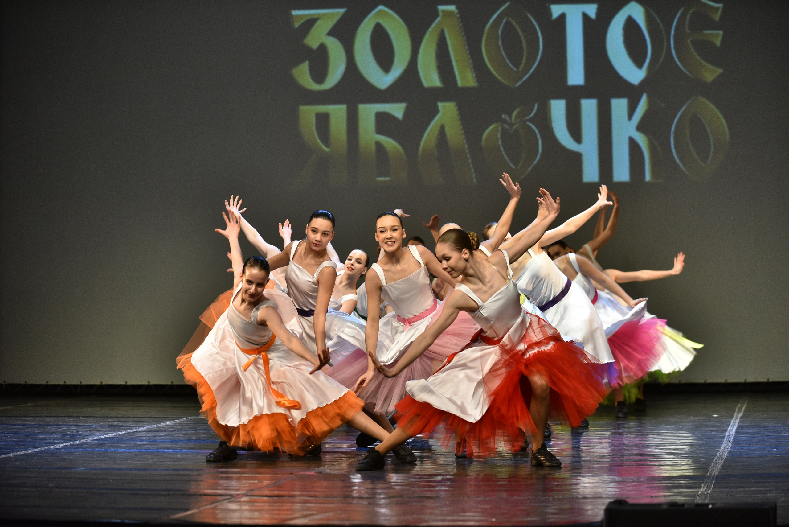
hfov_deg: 12.4
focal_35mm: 165
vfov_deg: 8.3
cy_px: 264
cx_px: 394
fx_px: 3617
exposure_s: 1/500
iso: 2000
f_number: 3.2
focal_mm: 165
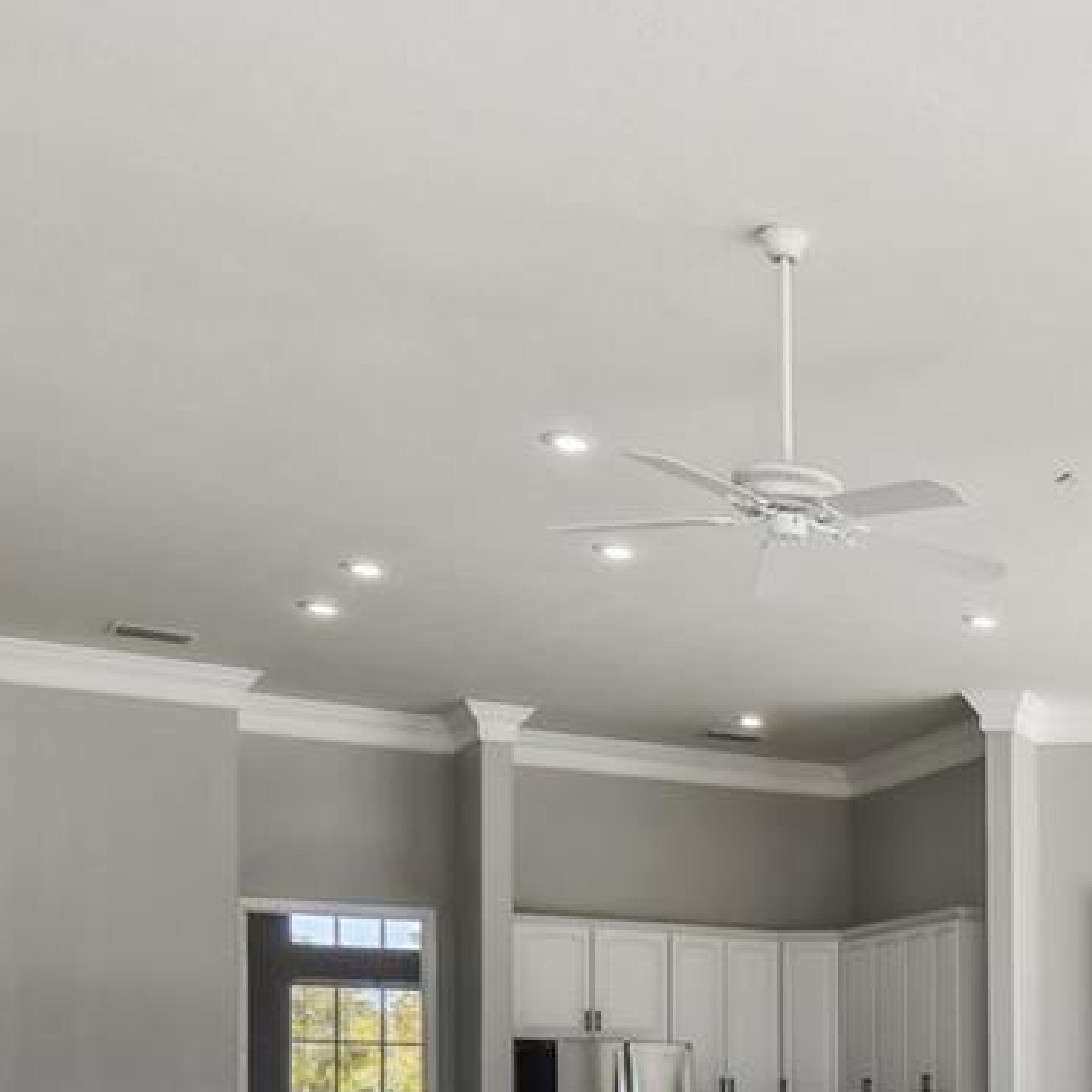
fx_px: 1927
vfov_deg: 29.3
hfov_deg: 26.9
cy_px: 1118
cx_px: 1401
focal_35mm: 54
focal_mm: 10
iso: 100
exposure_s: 1/80
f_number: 7.1
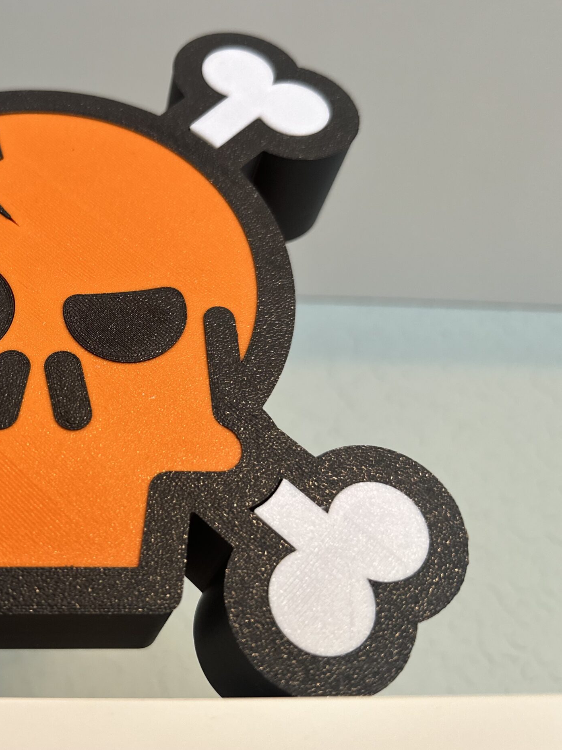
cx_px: 79
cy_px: 373
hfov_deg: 40.4
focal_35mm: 33
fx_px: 715
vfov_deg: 55.4
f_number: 1.78
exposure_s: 1/120
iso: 200
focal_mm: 6.86
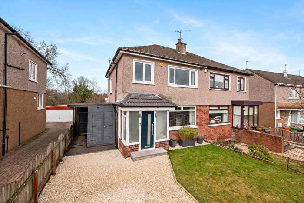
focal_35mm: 14
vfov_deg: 81.2
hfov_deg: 104.2
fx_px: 118
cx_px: 152
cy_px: 102
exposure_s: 1/320
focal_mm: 14
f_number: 8
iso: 640
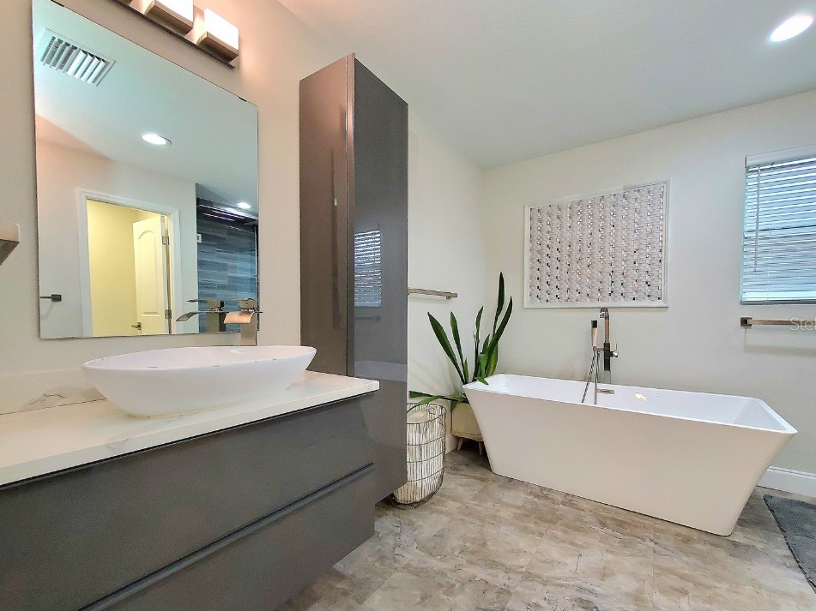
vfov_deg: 85.6
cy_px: 323
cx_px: 432
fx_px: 330
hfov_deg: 102.0
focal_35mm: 14
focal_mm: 1.8
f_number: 2.2
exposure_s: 1/60.2
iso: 250
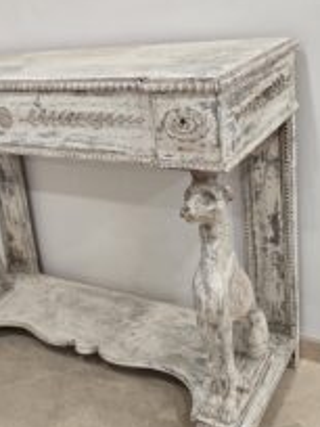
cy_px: 172
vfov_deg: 41.9
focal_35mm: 45
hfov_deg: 31.8
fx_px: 555
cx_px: 94
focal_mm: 6.3
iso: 160
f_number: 1.7
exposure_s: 1/100
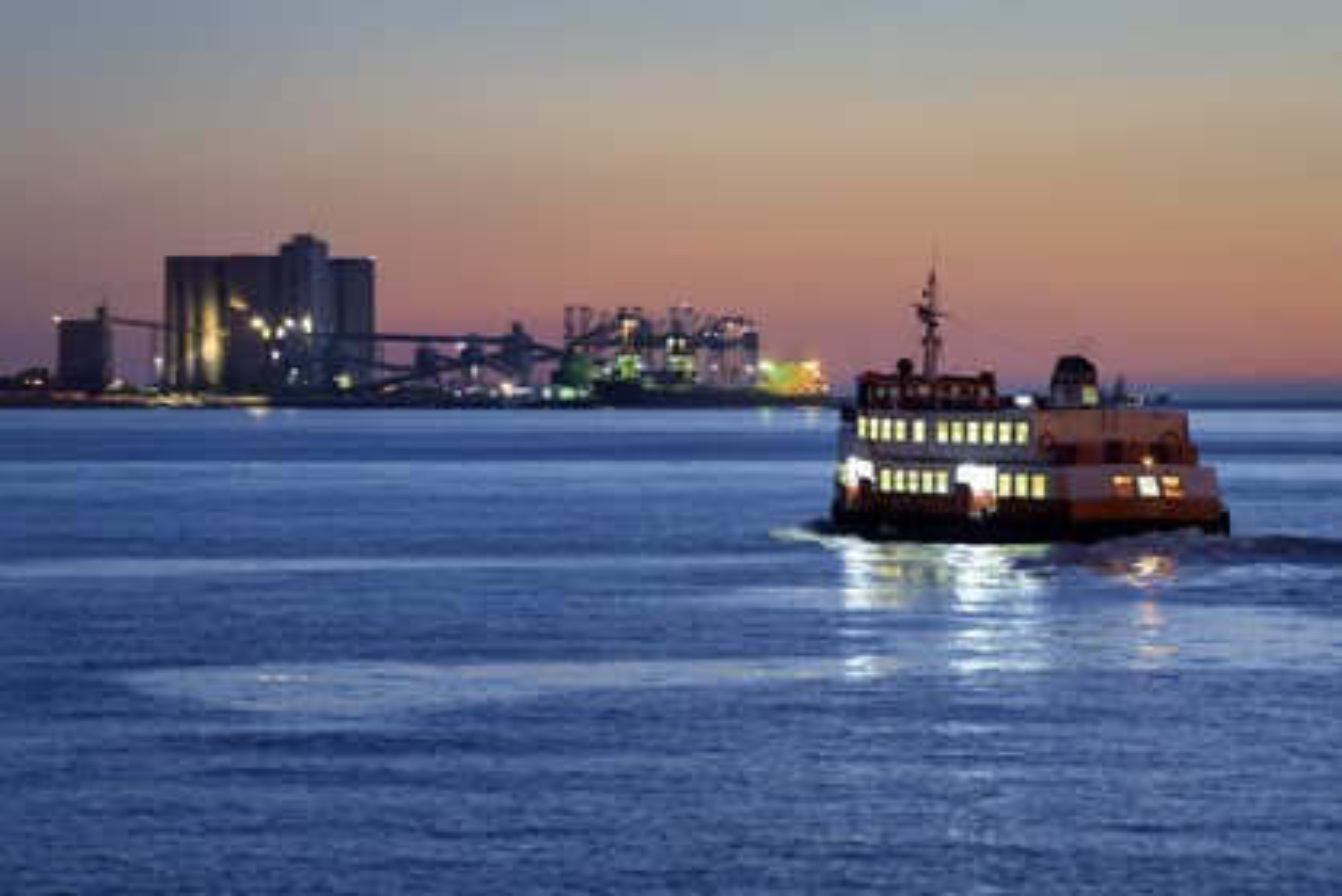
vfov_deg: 7.2
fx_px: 7087
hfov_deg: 10.8
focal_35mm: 190
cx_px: 671
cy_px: 448
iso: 1600
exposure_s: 1/15
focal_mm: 190
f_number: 2.8
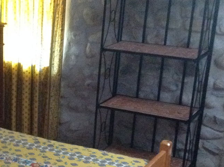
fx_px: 562
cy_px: 130
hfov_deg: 22.0
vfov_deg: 16.8
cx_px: 19
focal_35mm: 87
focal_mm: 4.28
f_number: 2.4
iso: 800
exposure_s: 1/15
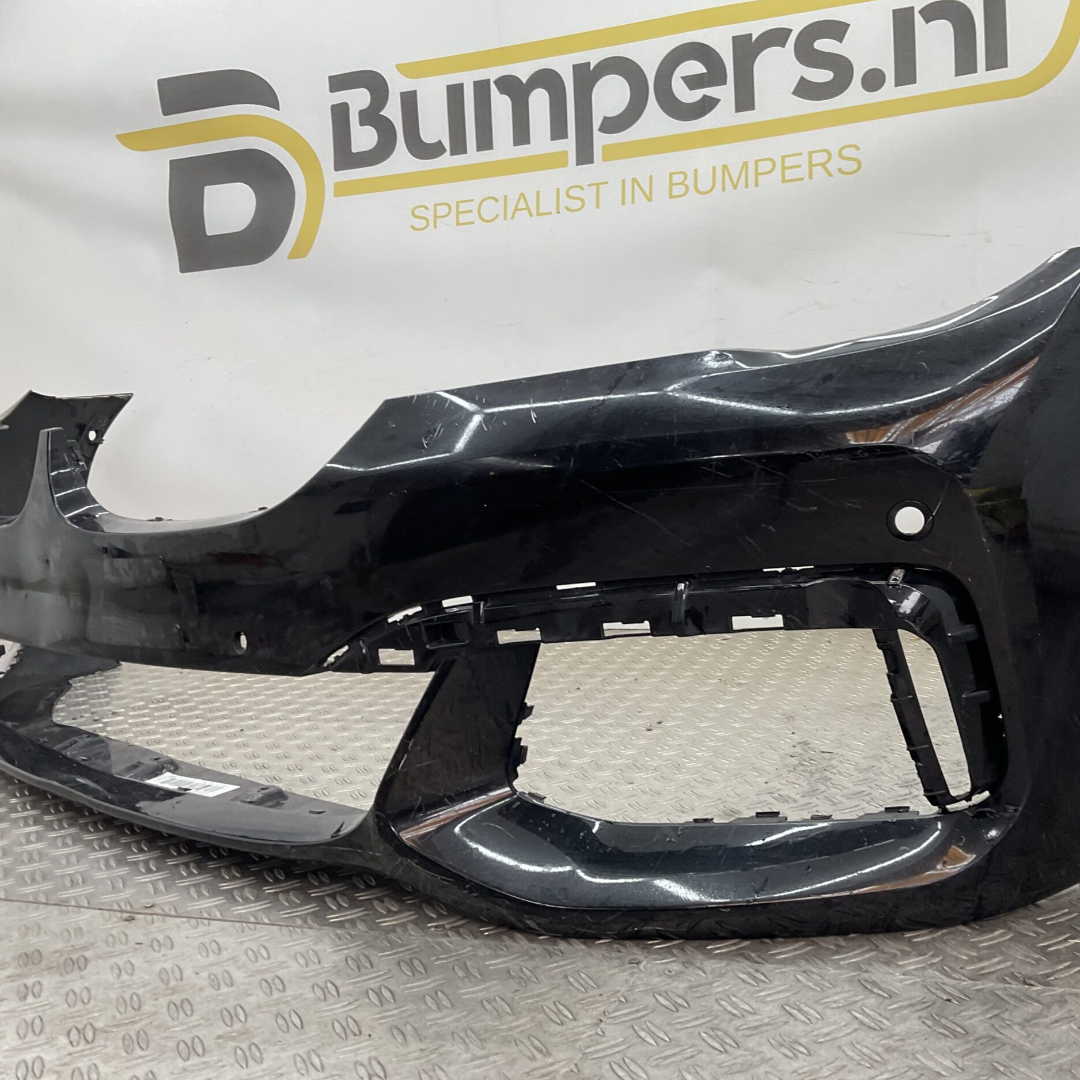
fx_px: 1235
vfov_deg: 47.2
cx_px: 627
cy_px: 531
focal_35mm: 35
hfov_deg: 47.0
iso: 20
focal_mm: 3
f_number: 1.8
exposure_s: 1/100
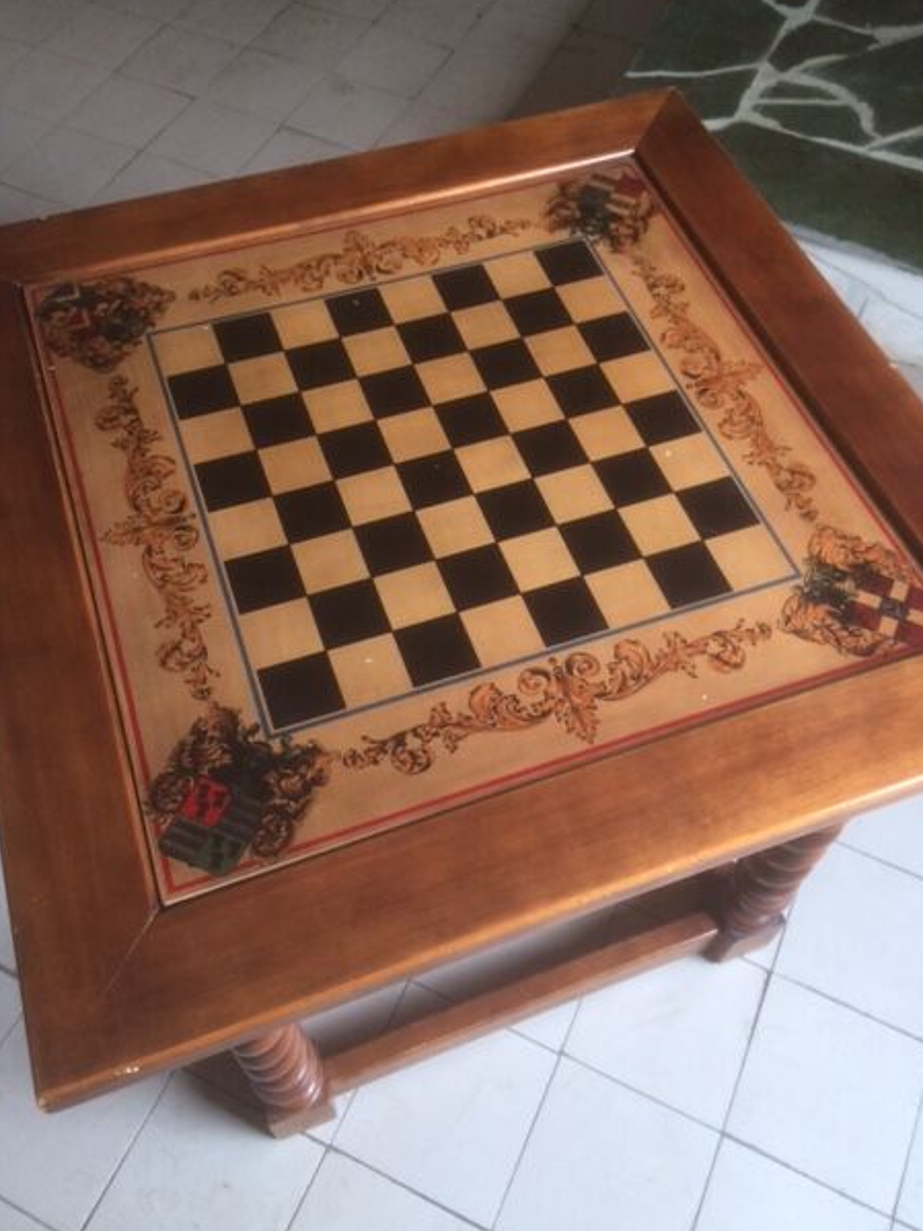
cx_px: 471
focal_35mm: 31
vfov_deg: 58.3
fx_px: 1103
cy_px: 596
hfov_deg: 45.4
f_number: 2.2
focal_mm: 4.15
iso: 125
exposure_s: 1/33
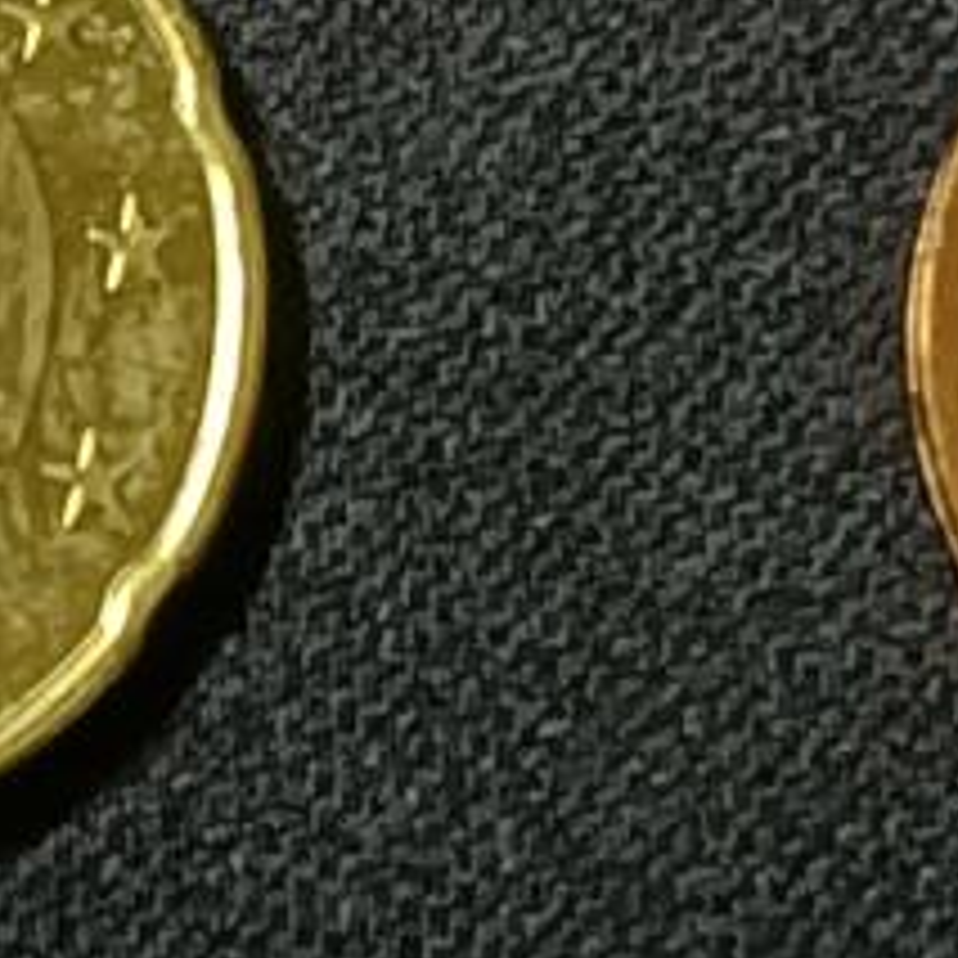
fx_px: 8172
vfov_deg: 6.7
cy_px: 270
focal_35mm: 261
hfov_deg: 6.6
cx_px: -540
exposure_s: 1/33.3
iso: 1258
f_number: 1.8
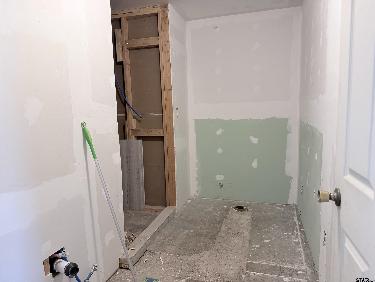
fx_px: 260
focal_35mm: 24
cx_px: 188
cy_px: 141
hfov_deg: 71.6
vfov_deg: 56.8
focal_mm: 6.76
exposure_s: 1/60
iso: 200
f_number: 1.78
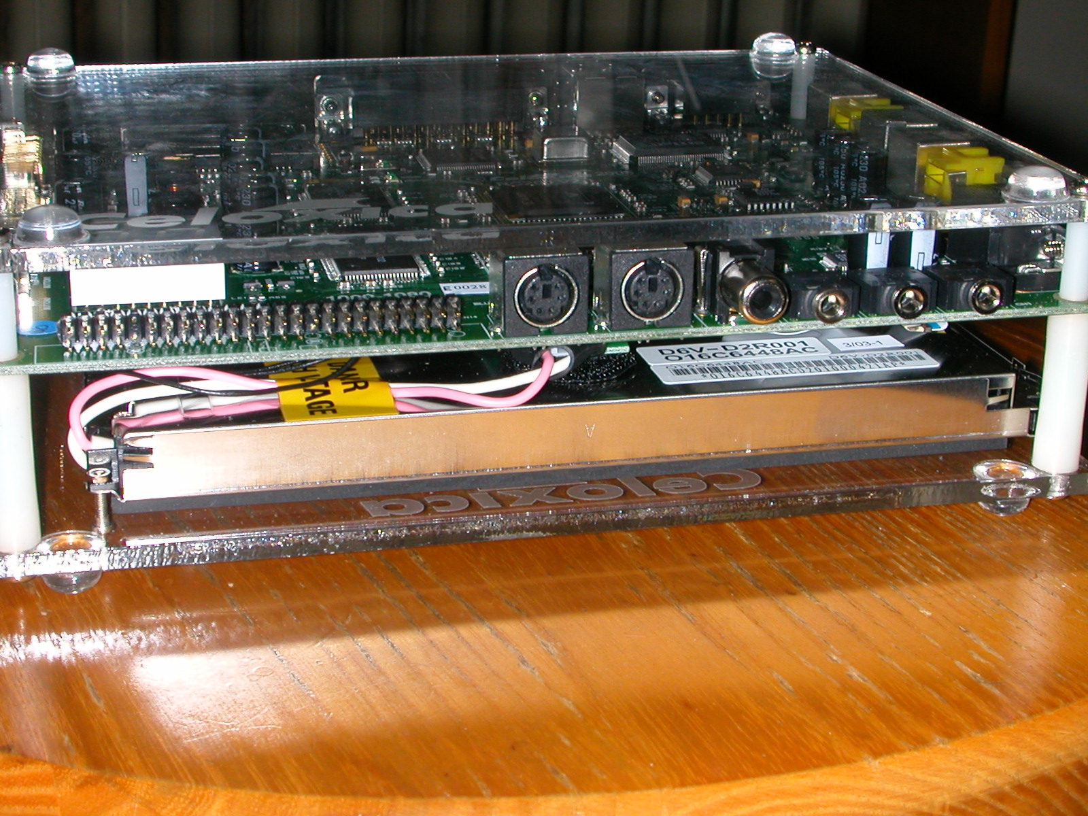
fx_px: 2012
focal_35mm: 64
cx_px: 544
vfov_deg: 22.9
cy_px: 408
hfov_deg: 30.3
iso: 100
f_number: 5.9
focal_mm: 9.7
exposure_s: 1/59.9
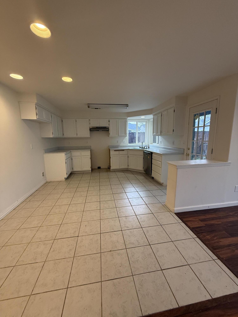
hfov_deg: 85.7
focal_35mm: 14
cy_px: 158
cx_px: 119
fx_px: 128
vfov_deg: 102.1
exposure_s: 1/120
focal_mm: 2.22
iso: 250
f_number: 2.2
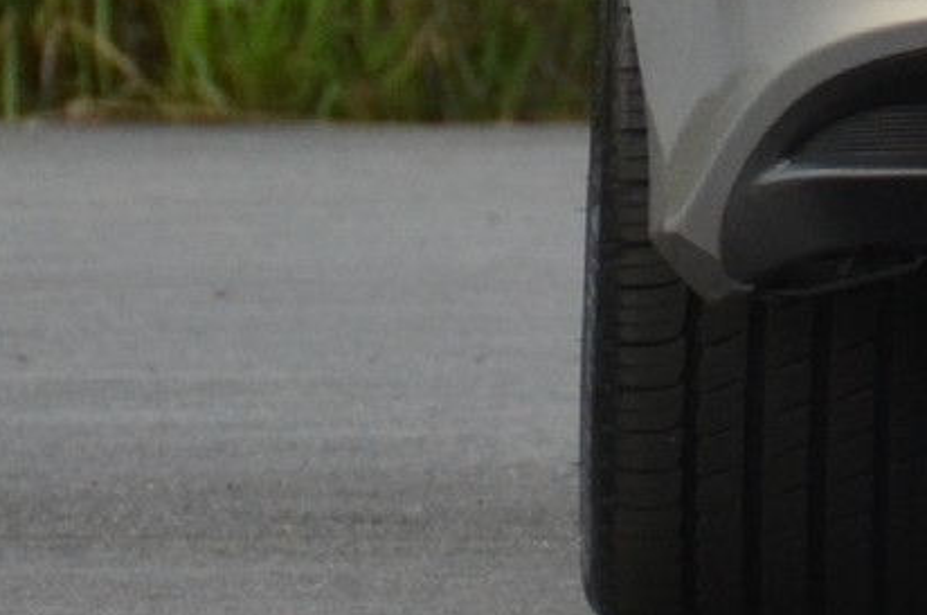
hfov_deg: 1.5
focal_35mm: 1366
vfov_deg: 1.0
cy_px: -705
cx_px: 2156
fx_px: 35106
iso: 800
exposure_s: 1/640
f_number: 5.6
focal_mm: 150
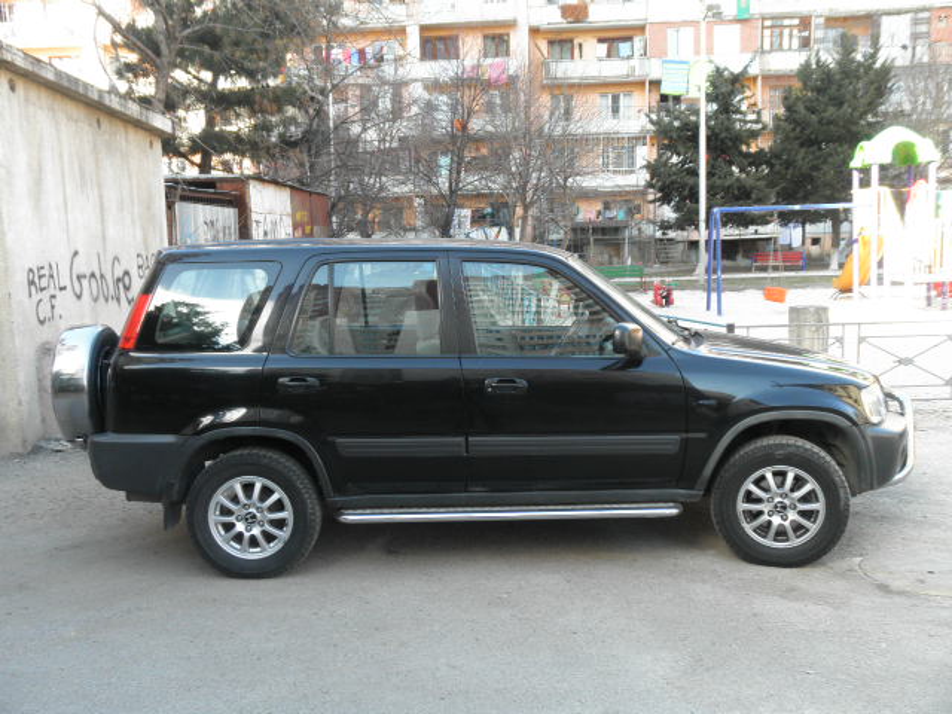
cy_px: 357
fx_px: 963
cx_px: 476
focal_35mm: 35
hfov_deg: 52.6
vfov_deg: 40.7
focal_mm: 6.1
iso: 80
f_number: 3.2
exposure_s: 1/60
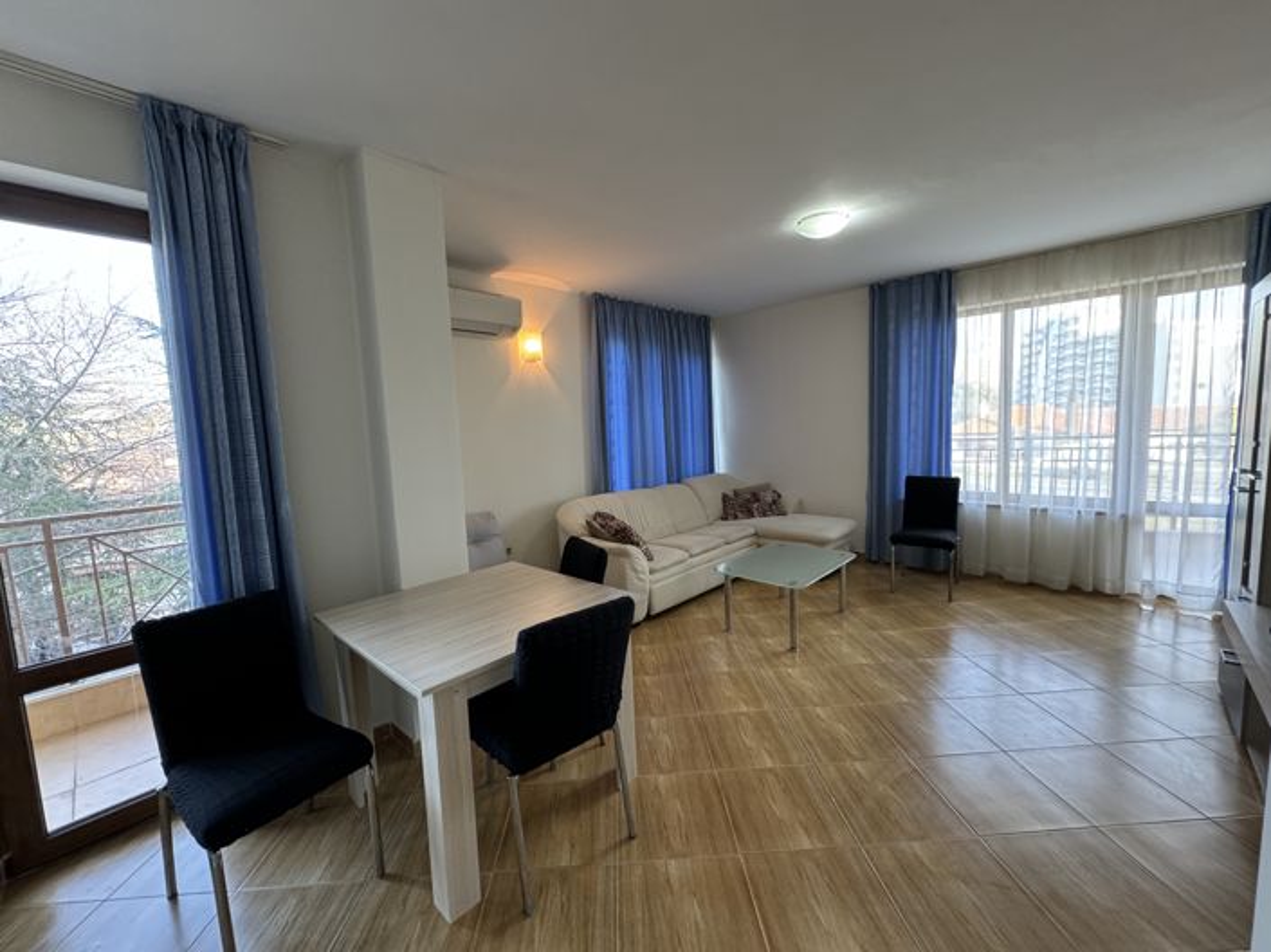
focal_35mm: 14
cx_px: 636
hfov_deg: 102.1
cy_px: 476
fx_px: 514
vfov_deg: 85.6
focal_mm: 2.22
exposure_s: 1/50
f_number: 2.2
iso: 200
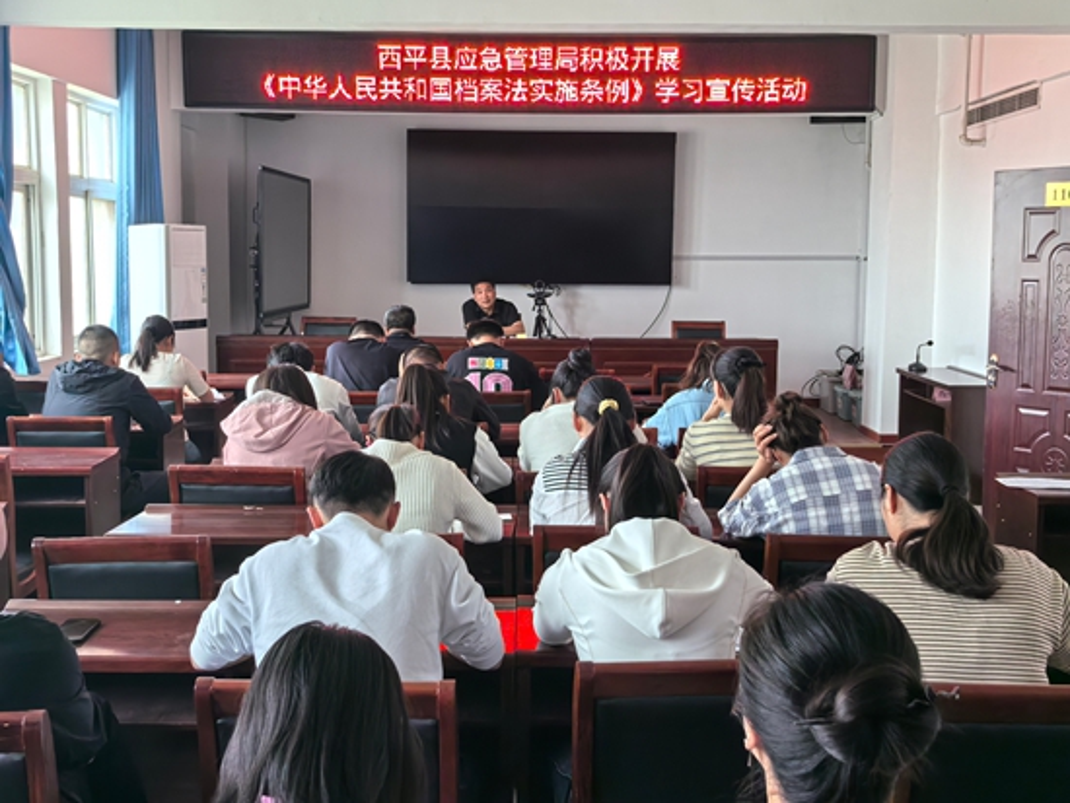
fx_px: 1299
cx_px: 535
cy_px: 402
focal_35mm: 42
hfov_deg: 44.8
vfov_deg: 34.4
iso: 50
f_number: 2
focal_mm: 5.75
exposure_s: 1/150
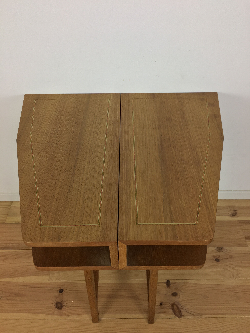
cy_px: 166
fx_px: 279
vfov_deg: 61.7
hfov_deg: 48.2
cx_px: 125
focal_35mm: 29
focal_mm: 4.15
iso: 32
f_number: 2.2
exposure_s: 1/33
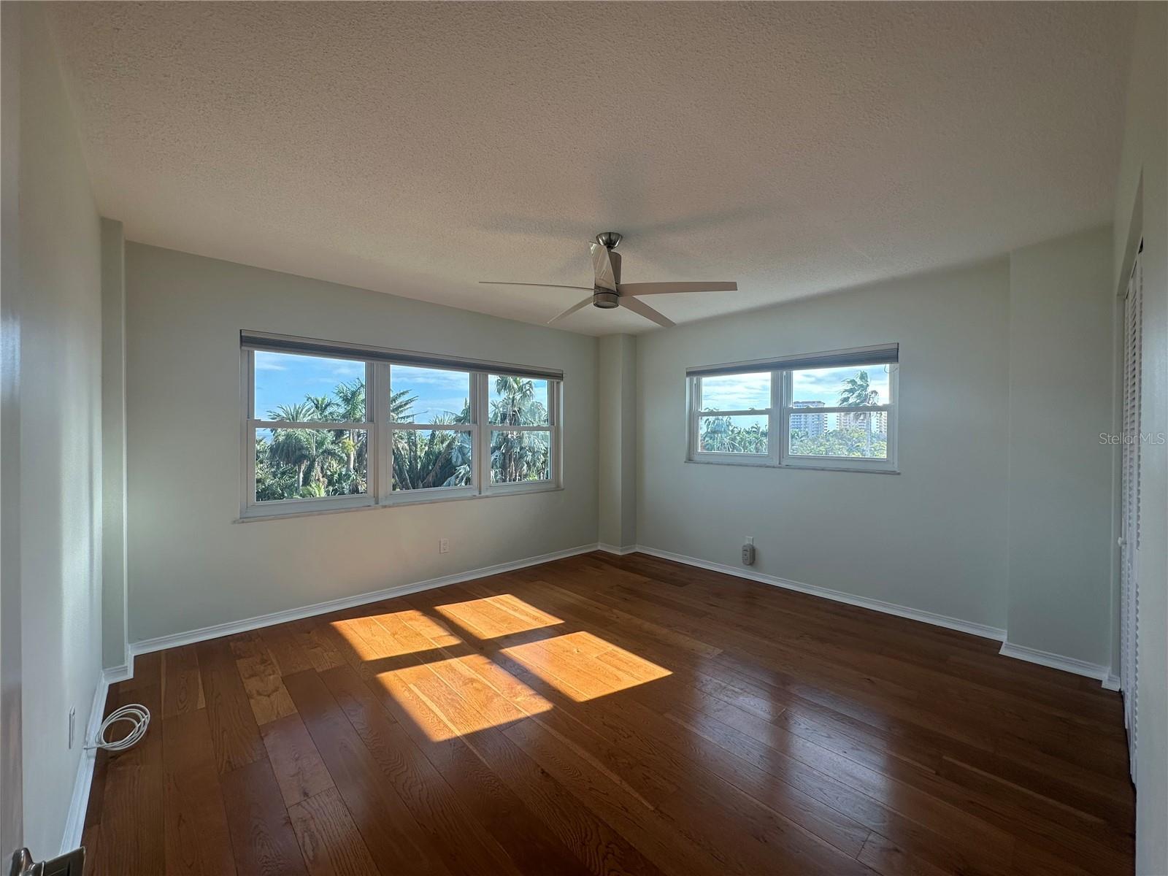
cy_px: 438
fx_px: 472
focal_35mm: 14
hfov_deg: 102.1
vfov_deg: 85.7
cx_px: 584
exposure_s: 1/304
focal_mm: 2.22
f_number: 2.2
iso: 40
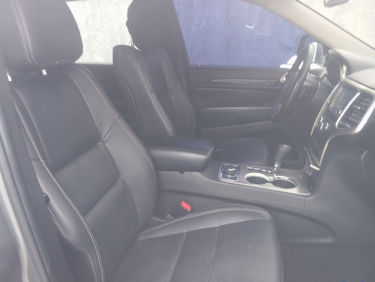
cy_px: 145
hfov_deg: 61.6
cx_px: 183
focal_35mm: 29
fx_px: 315
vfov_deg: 48.3
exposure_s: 1/50
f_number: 1.8
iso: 178
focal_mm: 4.22
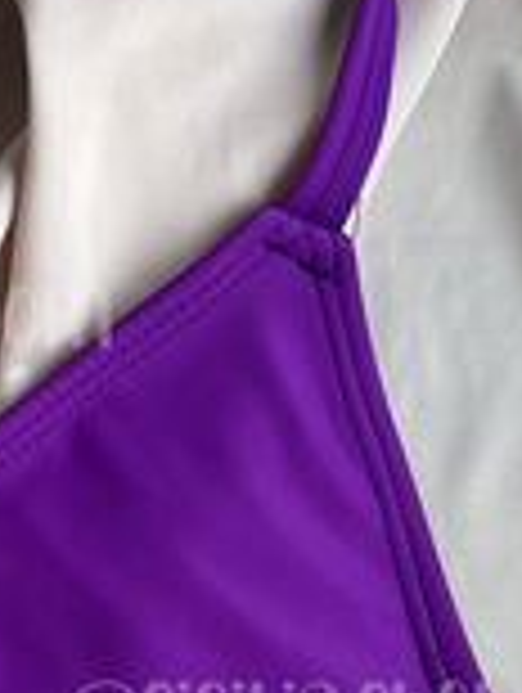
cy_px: 700
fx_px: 1805
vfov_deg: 21.0
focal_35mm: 90
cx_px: -324
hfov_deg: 14.9
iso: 50
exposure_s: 1/122
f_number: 1.6
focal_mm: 5.1
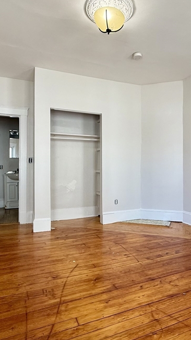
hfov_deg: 47.3
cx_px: 118
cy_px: 168
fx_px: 216
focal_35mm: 24
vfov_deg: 76.3
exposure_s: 1/99
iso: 160
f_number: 2.2
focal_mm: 2.22
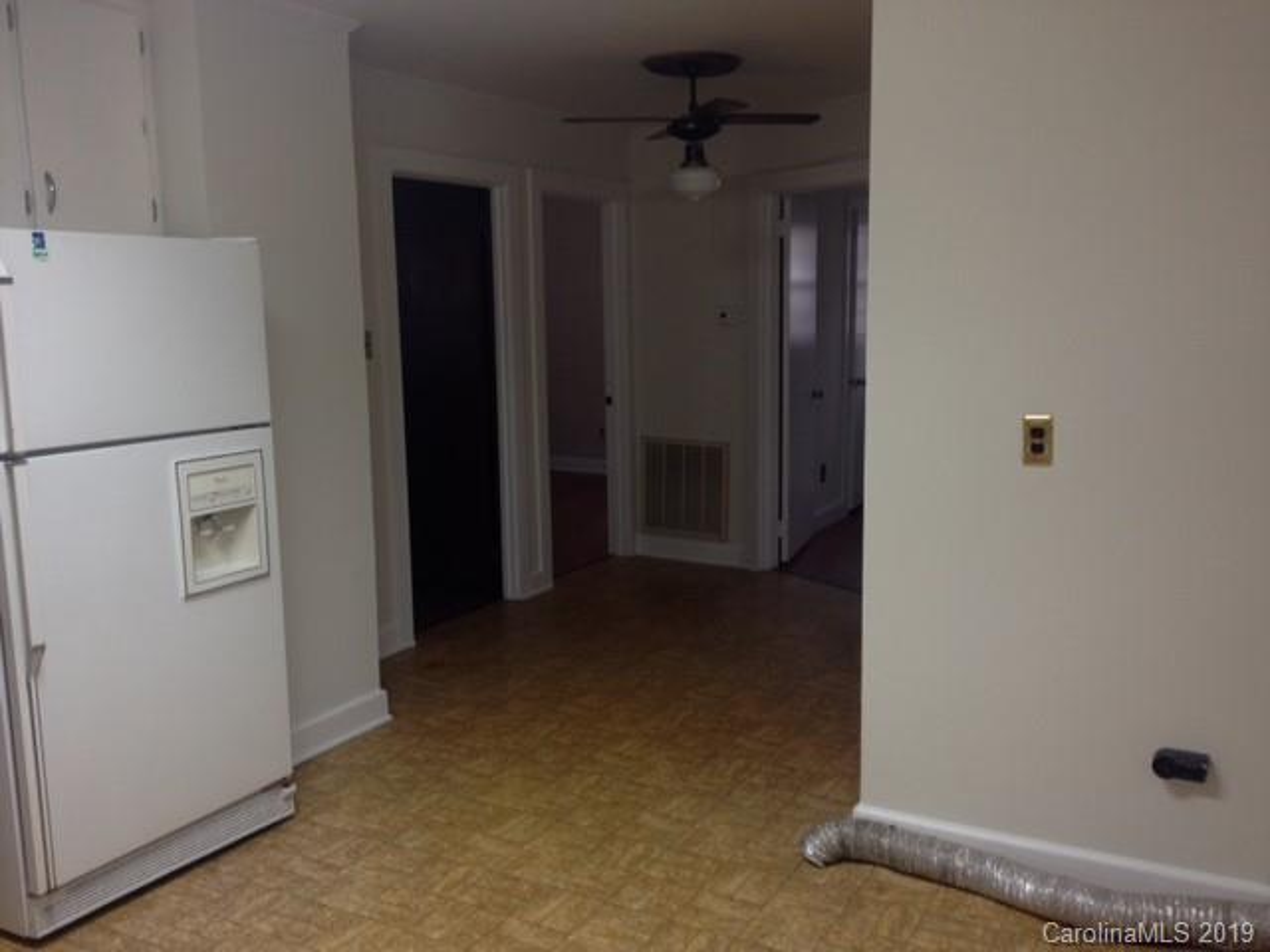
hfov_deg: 52.6
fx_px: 1284
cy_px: 476
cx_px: 635
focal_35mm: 35
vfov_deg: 40.7
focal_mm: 4.28
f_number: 2.4
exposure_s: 1/20
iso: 50
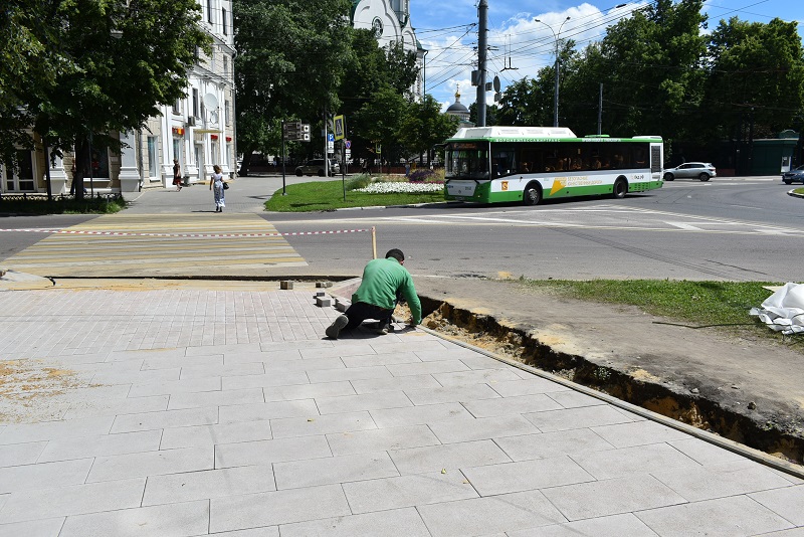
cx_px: 402
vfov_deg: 43.6
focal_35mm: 30
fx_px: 670
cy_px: 268
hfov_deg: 61.9
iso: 100
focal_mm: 20
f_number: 9
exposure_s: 1/320
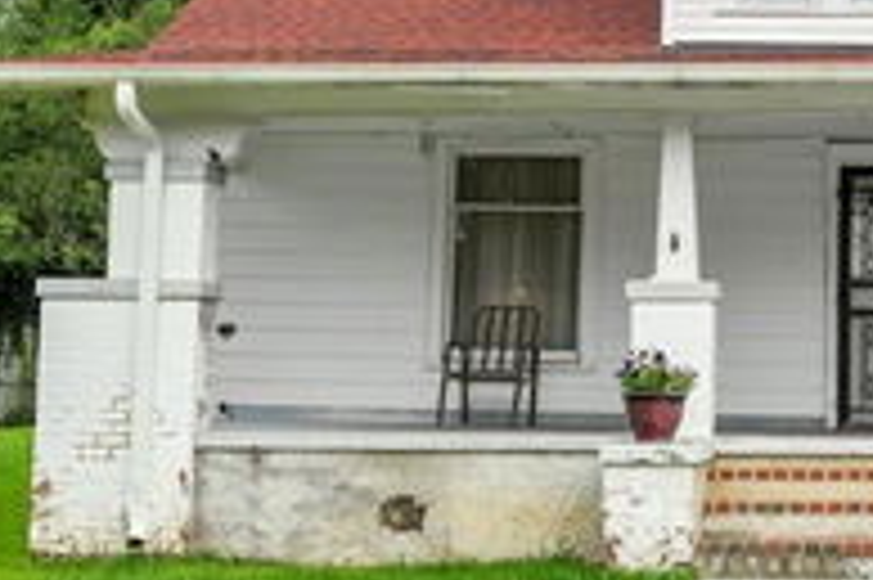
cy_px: 171
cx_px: 837
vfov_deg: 20.5
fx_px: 1599
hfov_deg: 28.9
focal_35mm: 66
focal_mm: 25
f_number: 8
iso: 250
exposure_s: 1/320
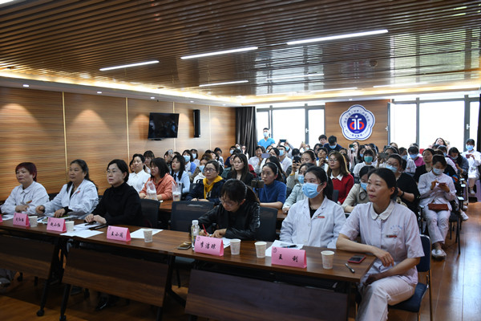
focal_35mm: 30
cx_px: 240
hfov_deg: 61.9
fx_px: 401
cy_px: 160
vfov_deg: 43.6
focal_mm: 20
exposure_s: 1/30
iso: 360
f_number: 3.5
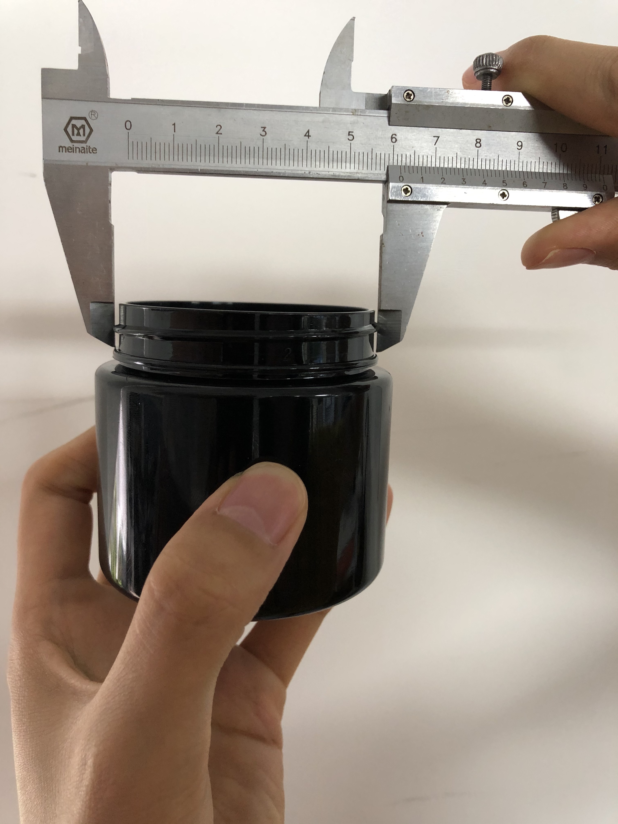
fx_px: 667
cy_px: 412
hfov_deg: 49.7
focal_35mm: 28
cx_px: 309
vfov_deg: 63.4
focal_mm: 4
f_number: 1.8
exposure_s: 1/17
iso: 50
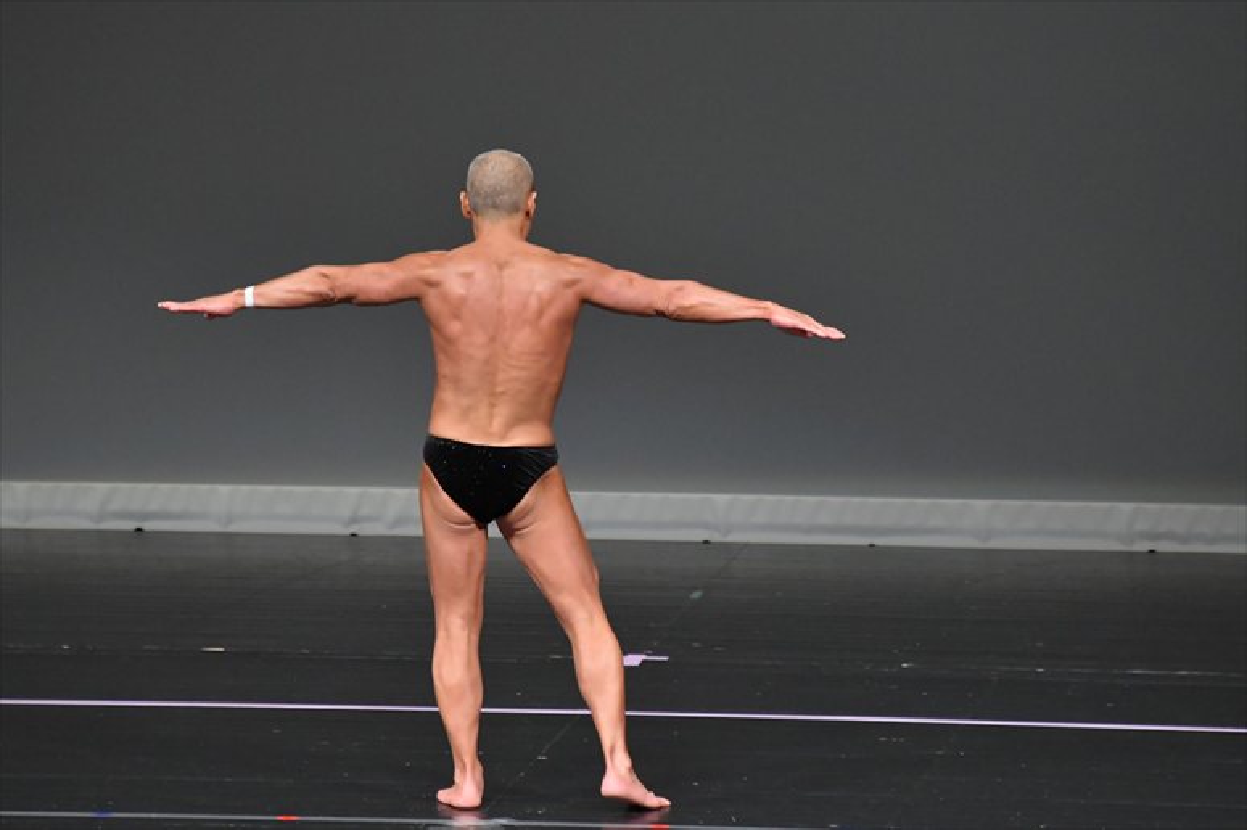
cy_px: 415
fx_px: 12983
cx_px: 624
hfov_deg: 5.5
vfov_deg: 3.7
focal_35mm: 375
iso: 4000
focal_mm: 250
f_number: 5.6
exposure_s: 1/400
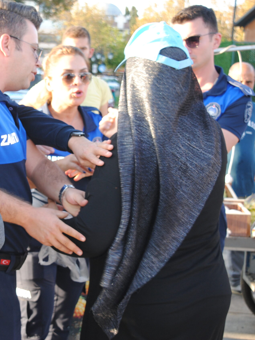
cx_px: 32
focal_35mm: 70
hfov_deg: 20.6
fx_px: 687
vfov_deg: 27.8
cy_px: 168
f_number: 4.5
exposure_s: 1/100
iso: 200
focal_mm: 32
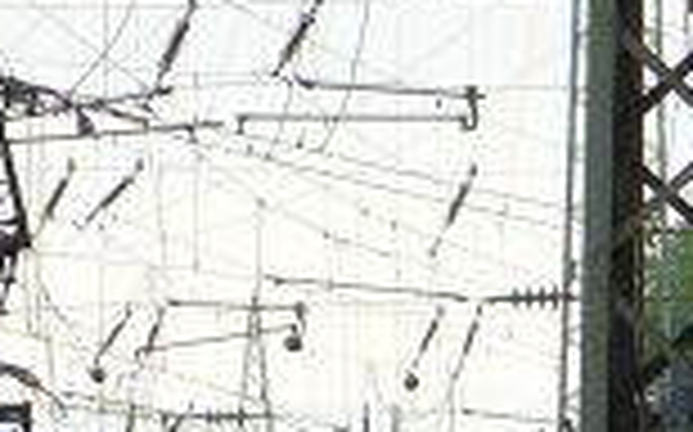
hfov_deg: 2.3
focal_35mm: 899
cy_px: 310
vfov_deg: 1.5
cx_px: 396
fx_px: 16967
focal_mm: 19.6
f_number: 2.8
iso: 125
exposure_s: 1/500
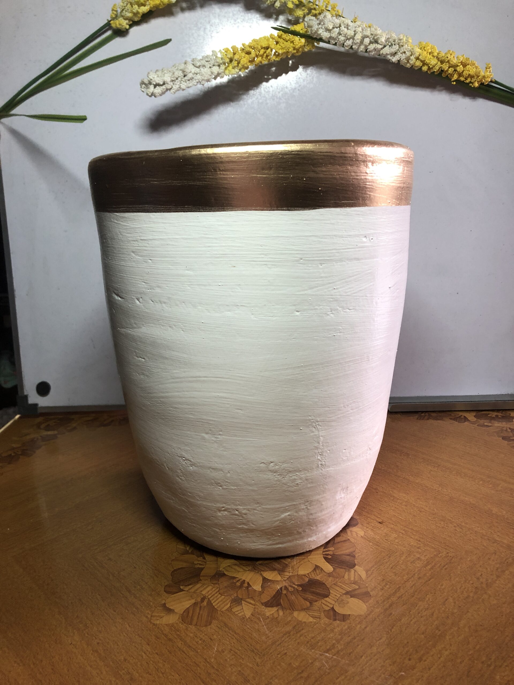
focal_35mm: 28
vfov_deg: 63.4
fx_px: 554
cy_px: 342
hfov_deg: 49.7
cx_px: 257
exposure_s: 1/30
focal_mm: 3.99
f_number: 1.8
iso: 40
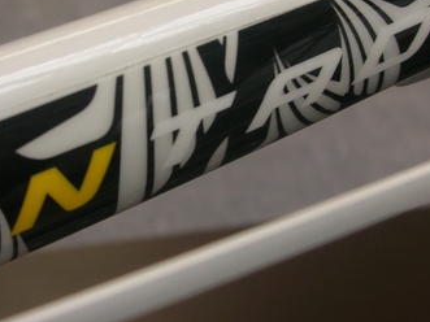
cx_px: 175
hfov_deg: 26.3
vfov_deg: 19.8
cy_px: 106
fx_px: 919
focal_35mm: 74
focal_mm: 5.8
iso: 50
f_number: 3
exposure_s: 1/13
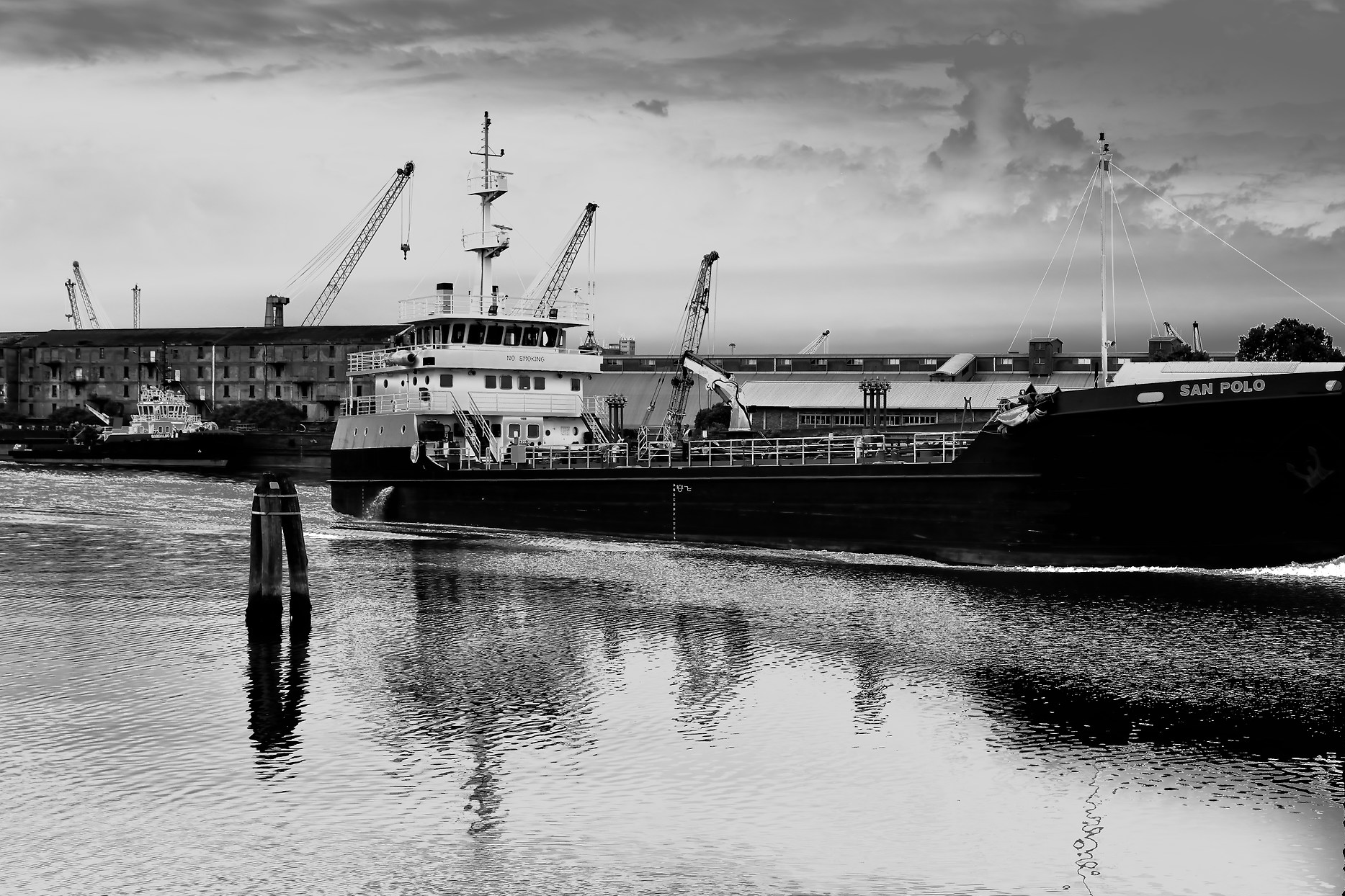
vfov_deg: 25.0
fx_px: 2017
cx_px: 823
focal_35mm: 54
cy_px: 535
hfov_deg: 36.7
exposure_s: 1/250
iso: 100
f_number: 7.1
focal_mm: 28
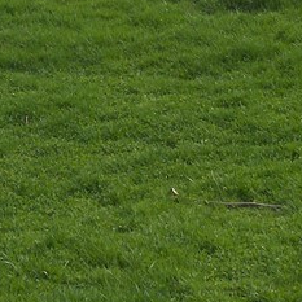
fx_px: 1727
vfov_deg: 9.7
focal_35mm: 175
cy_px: -145
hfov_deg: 10.0
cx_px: 242
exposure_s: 1/500
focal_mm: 9.5
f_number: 3.6
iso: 50
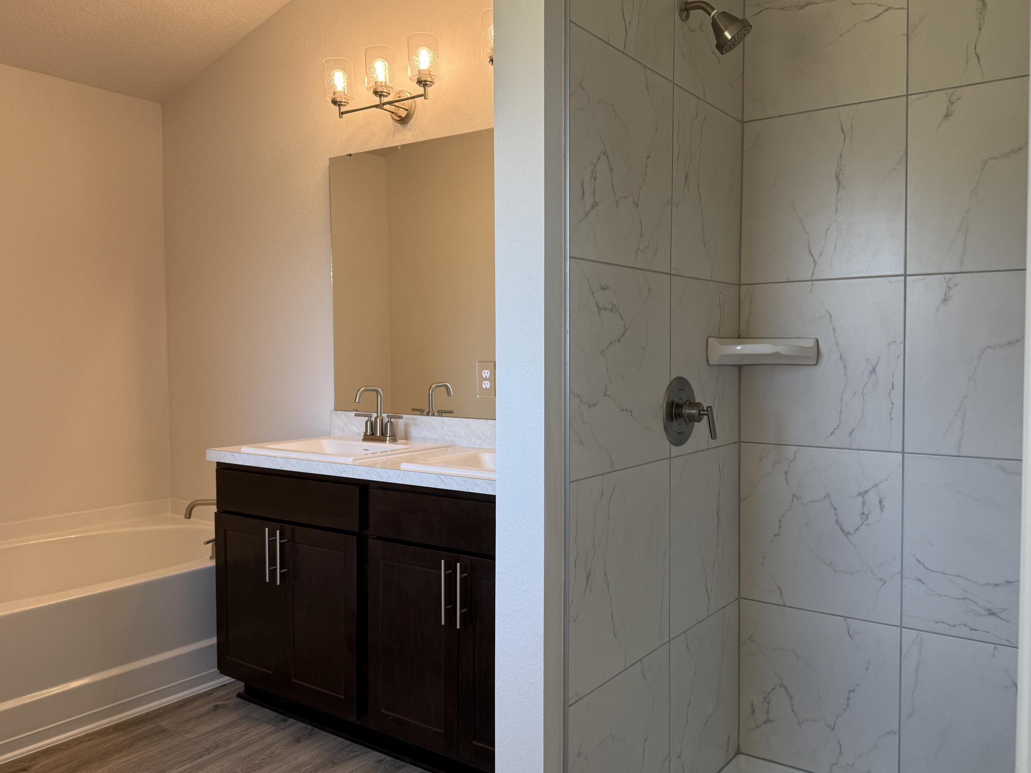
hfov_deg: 65.2
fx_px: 804
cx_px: 566
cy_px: 389
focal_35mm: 27
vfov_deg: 51.4
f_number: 1.78
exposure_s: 1/120
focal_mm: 6.76
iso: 64
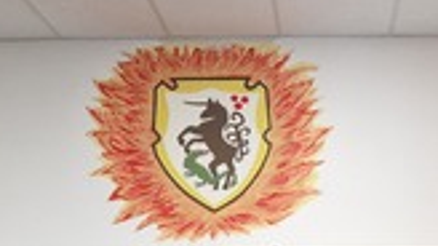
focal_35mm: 39
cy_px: 358
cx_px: 320
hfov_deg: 49.9
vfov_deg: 24.4
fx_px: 453
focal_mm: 2.2
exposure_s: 1/50
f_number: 2.2
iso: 250
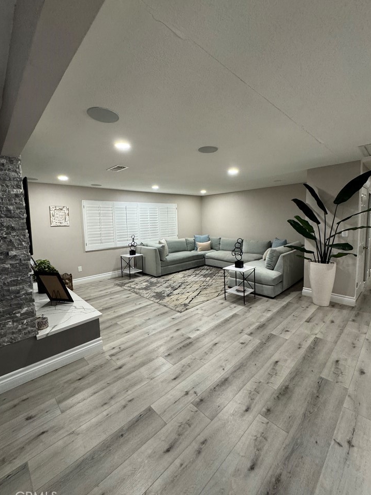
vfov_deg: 98.1
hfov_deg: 81.7
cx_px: 185
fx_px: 214
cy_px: 239
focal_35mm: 15
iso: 200
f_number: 2.2
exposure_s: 1/60
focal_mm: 2.22
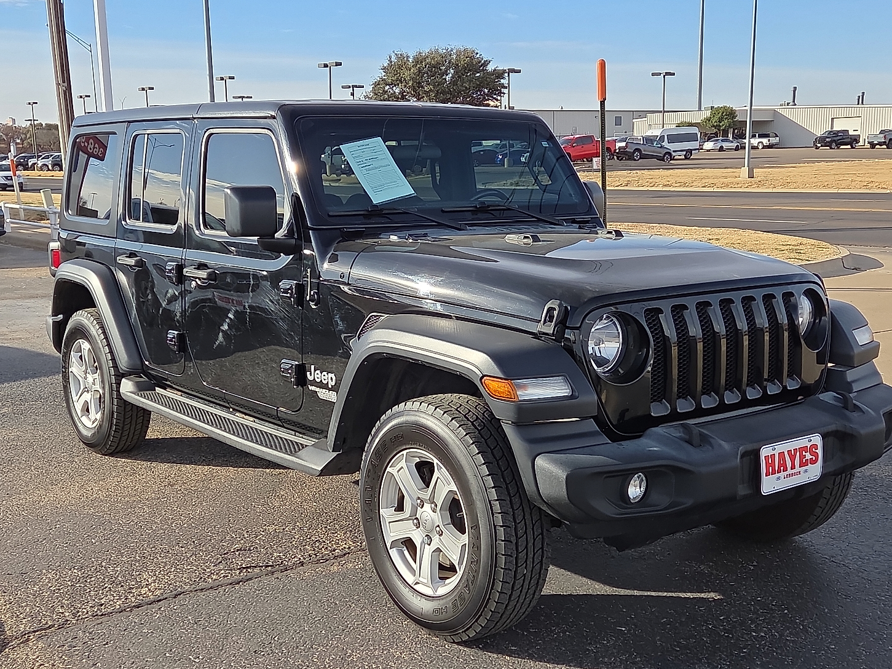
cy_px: 364
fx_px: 1108
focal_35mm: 43
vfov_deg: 33.6
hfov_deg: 43.9
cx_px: 441
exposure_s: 1/1111
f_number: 1.8
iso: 25
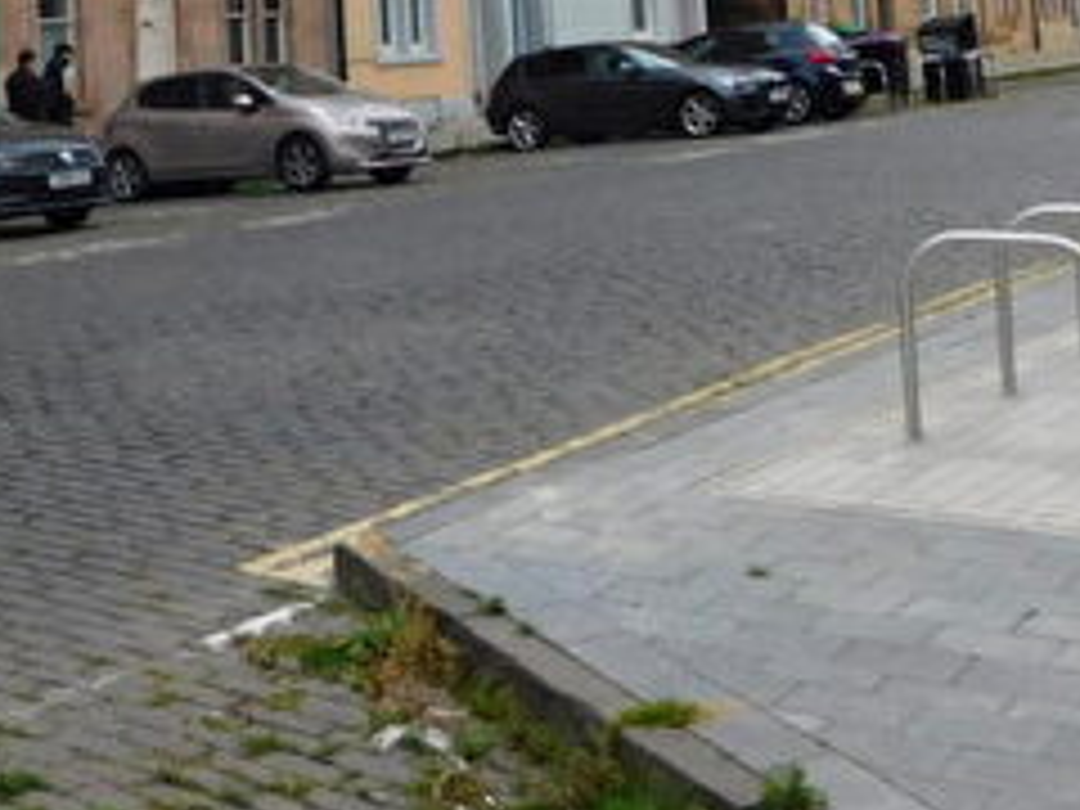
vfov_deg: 20.3
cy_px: -196
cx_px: 108
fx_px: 2090
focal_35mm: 67
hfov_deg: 27.9
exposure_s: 1/1000
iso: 125
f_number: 3
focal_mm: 4
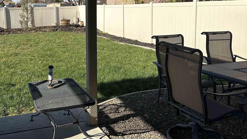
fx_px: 262
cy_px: 43
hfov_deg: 48.8
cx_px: 66
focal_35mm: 40
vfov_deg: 29.4
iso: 80
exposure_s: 1/3861
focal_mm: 6.86
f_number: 1.78
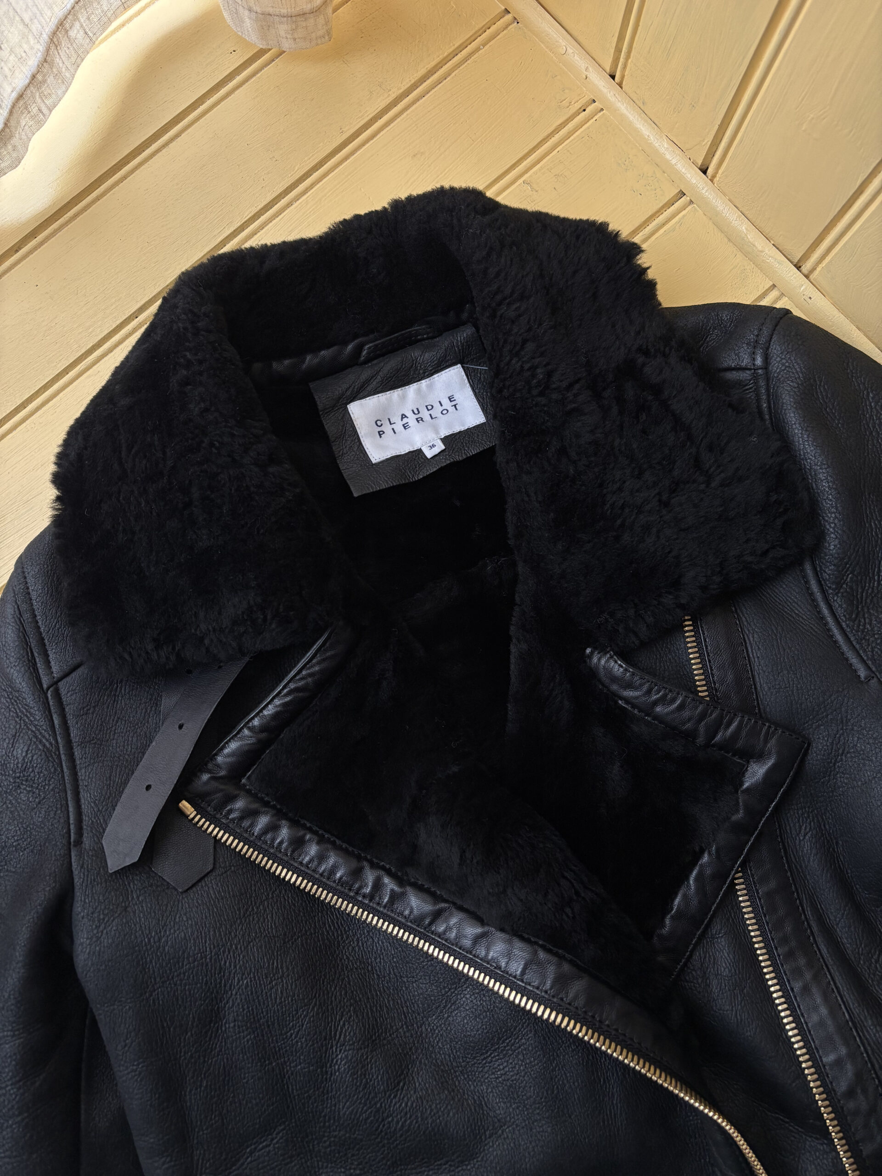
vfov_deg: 67.3
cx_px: 441
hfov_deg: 53.1
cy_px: 588
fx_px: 883
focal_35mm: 26
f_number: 1.6
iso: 125
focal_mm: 5.96
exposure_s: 1/121
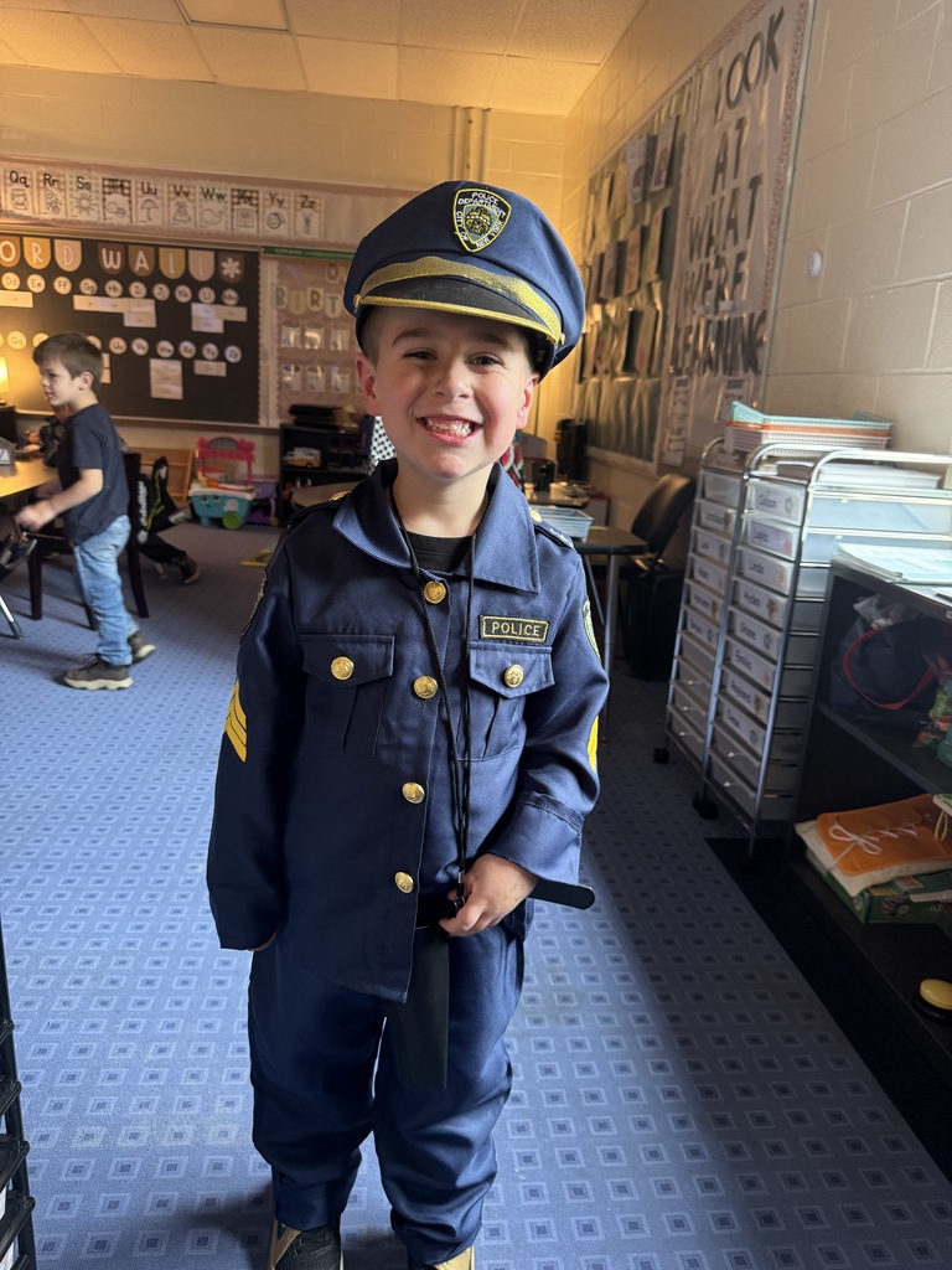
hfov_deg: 56.8
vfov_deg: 71.6
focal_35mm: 24
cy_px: 635
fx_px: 880
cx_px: 476
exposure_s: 1/60
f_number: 1.78
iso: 250
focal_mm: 6.76
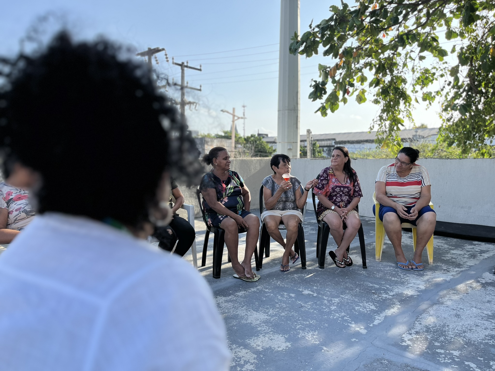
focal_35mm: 26
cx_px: 248
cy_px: 186
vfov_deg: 53.1
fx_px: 372
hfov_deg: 67.3
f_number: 1.6
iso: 50
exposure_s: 1/1477
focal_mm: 5.1
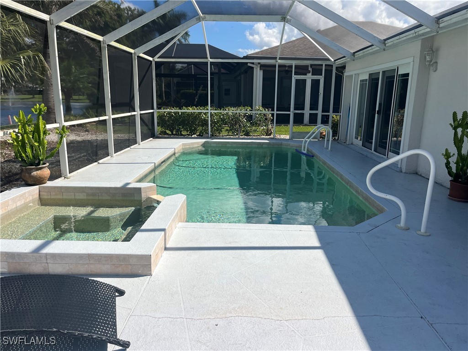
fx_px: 352
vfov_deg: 53.1
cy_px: 176
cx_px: 234
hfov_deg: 67.3
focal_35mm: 26
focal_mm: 5.1
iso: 50
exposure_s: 1/3413
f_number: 1.6
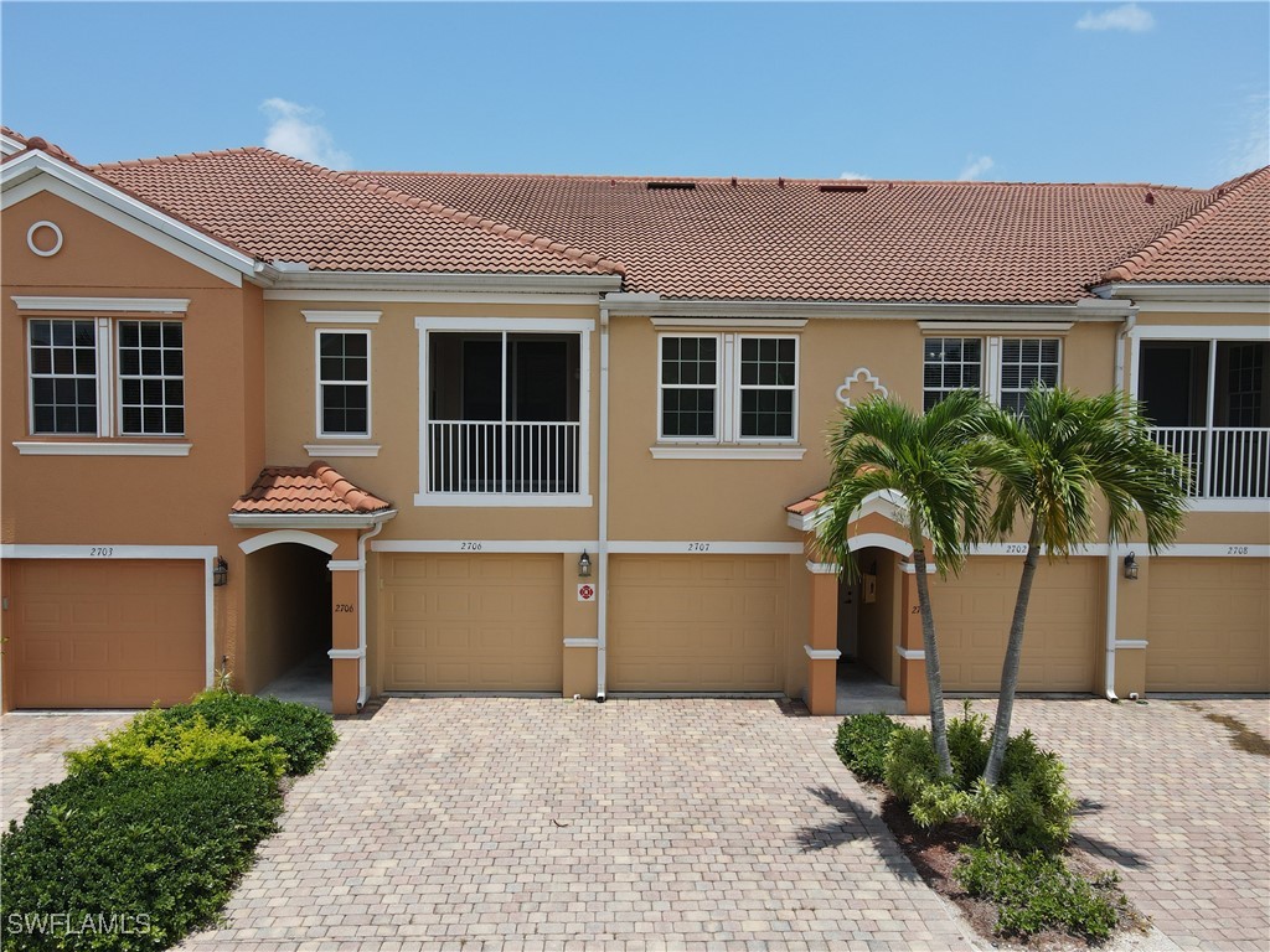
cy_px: 476
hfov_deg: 71.6
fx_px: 881
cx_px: 635
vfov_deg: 56.8
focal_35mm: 24
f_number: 2.8
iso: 100
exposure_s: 1/800
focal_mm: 4.5
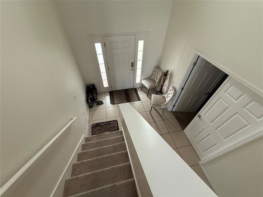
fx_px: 106
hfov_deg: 102.1
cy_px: 98
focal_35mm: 14
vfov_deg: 85.6
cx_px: 132
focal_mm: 2.22
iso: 320
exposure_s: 1/96
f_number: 2.2
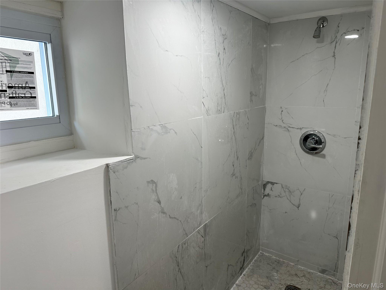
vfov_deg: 56.8
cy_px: 145
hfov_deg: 71.6
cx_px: 193
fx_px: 268
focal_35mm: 24
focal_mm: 6.86
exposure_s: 1/120
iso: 80
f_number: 1.78
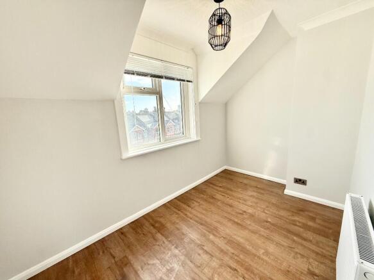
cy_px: 140
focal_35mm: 14
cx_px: 187
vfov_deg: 85.7
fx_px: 151
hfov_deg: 102.1
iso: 64
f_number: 2.2
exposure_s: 1/427
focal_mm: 2.22
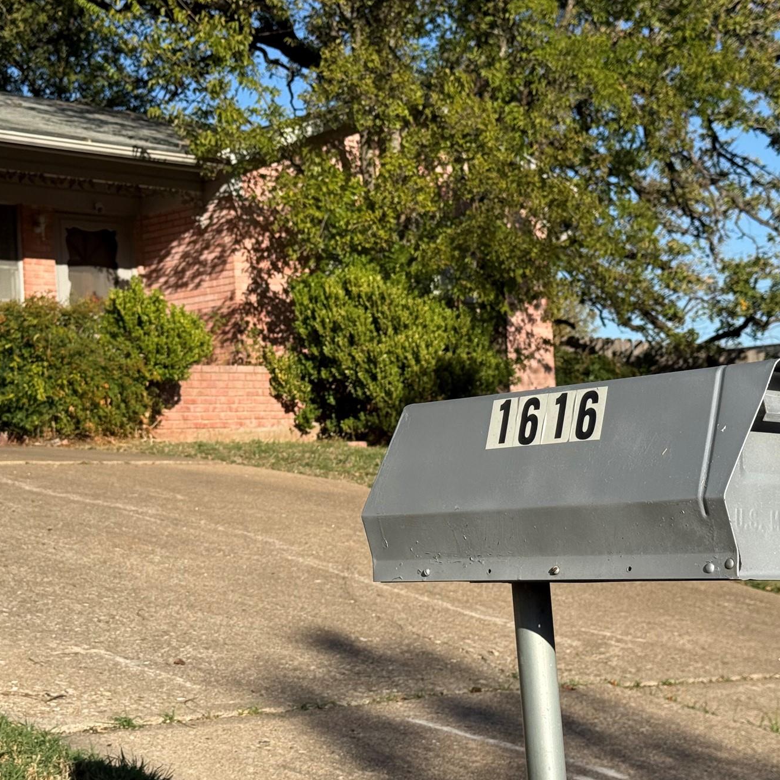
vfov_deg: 26.1
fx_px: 1683
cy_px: 413
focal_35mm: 66
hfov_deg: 26.0
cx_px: 301
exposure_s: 1/4587
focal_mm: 6.76
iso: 80
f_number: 1.78
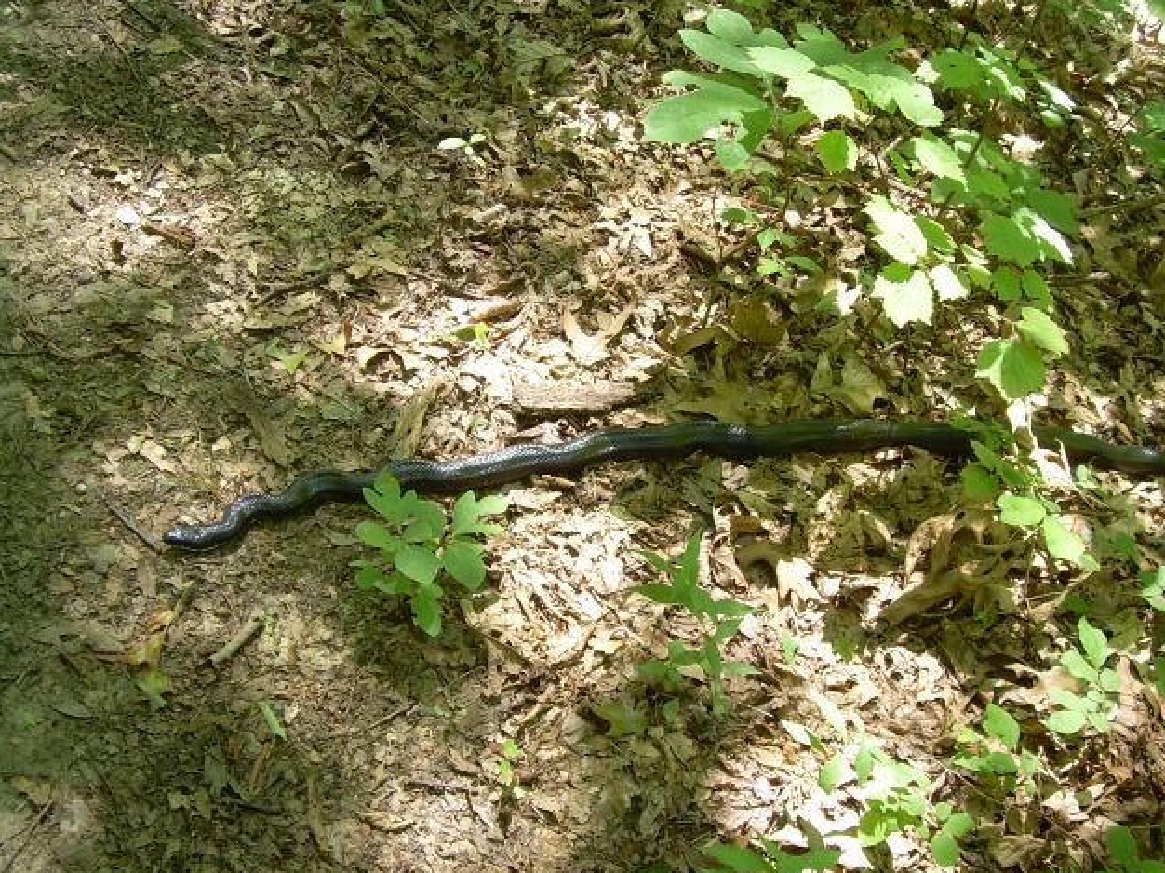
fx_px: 1514
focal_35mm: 45
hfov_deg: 42.1
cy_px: 439
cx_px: 590
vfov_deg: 32.2
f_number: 2.9
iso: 50
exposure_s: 1/35.6
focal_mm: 7.2
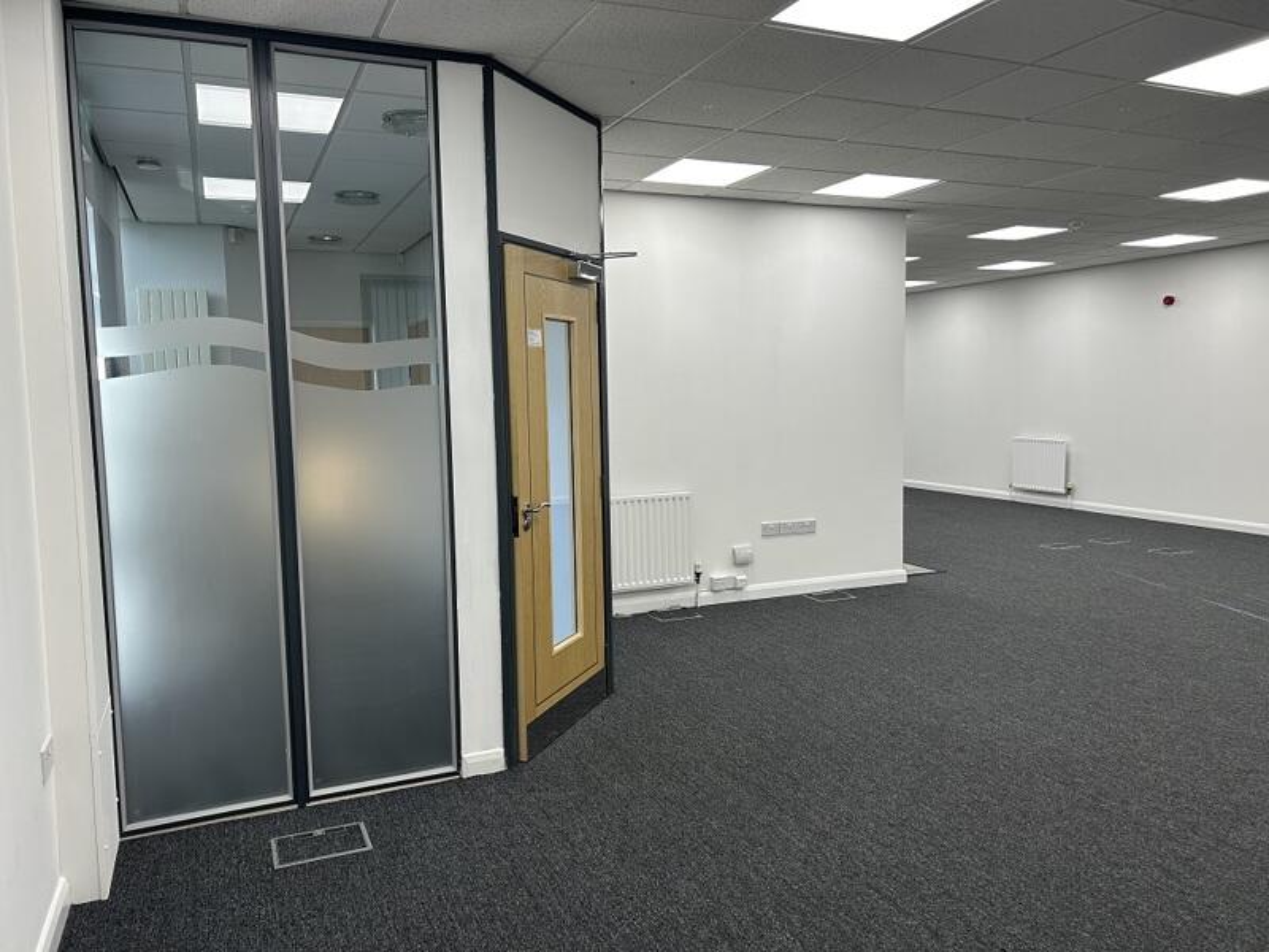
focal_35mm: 26
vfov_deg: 53.1
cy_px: 476
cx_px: 634
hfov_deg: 67.3
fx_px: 953
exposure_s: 1/100
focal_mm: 5.7
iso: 32
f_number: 1.5
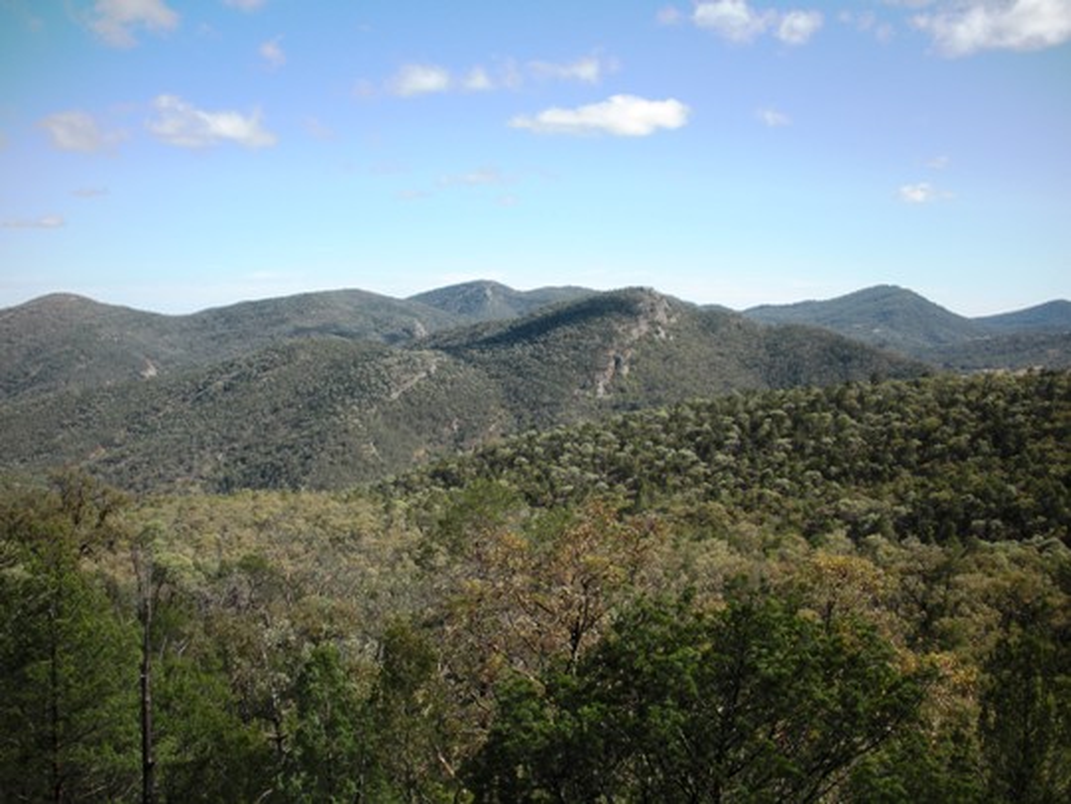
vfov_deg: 40.7
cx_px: 536
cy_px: 402
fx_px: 1083
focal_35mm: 35
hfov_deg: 52.6
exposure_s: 1/579
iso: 64
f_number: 3.5
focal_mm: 6.3
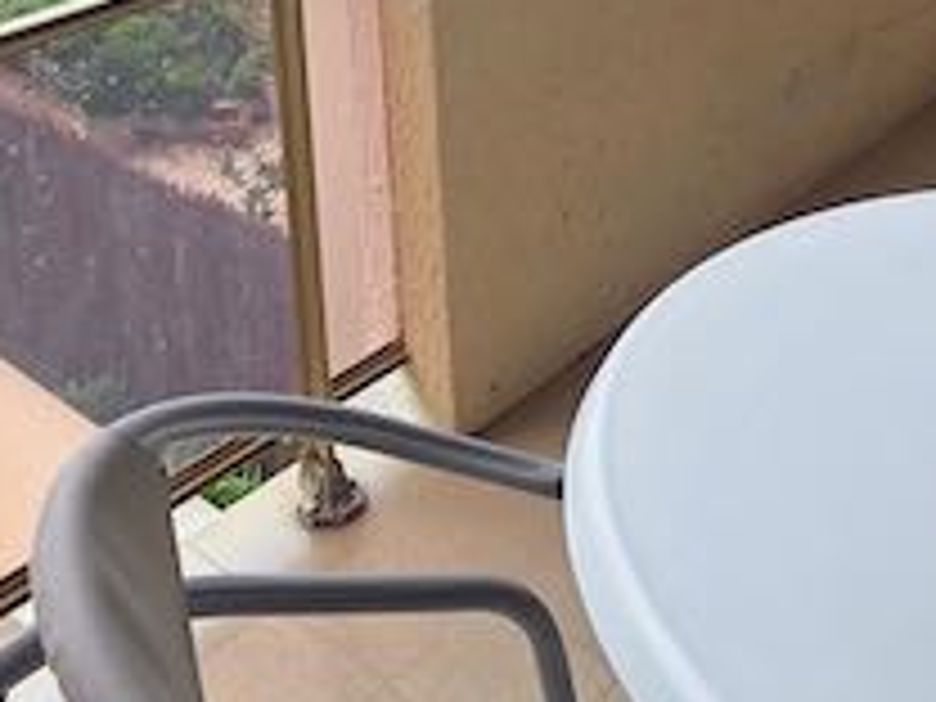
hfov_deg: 38.1
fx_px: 1352
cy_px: -202
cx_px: 418
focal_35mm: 50
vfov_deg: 25.3
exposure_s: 1/171
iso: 50
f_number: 2.2
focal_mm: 2.2
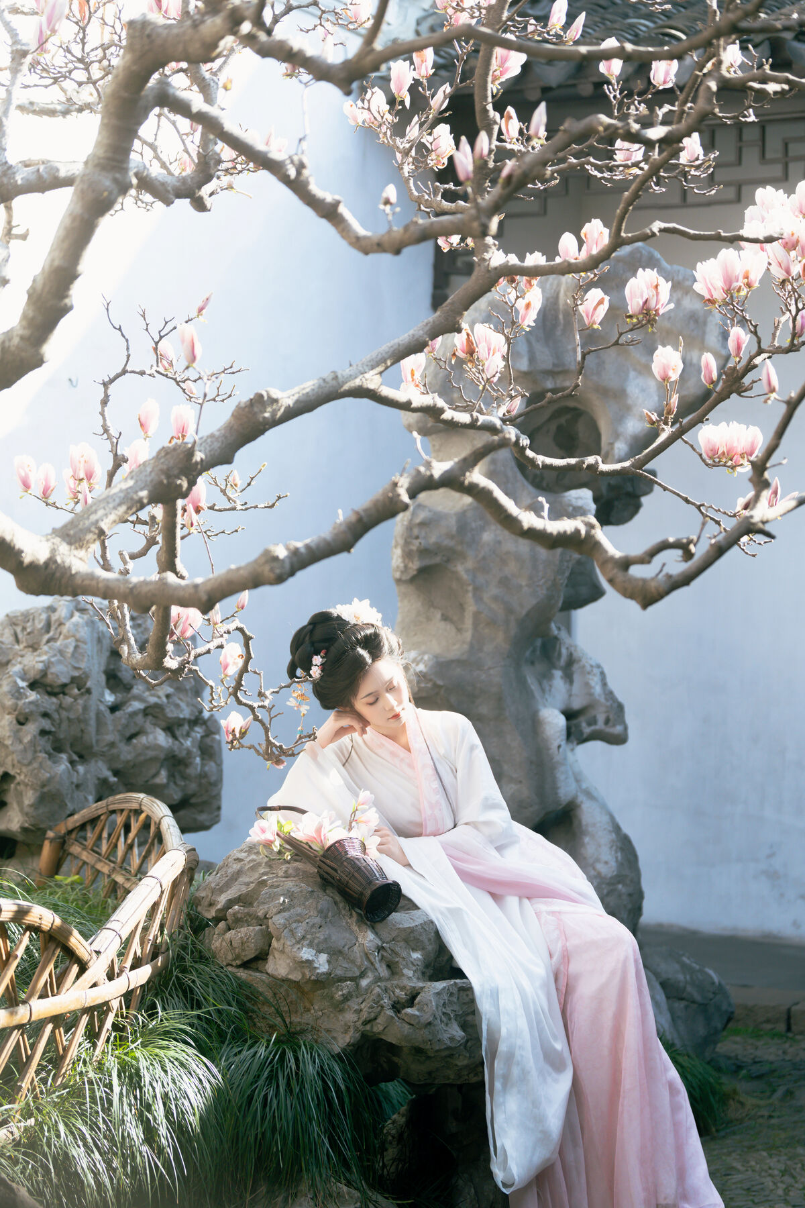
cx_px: 402
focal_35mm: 70
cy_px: 604
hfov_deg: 19.5
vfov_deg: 28.8
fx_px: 2348
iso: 640
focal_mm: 70
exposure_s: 1/1250
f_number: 2.8
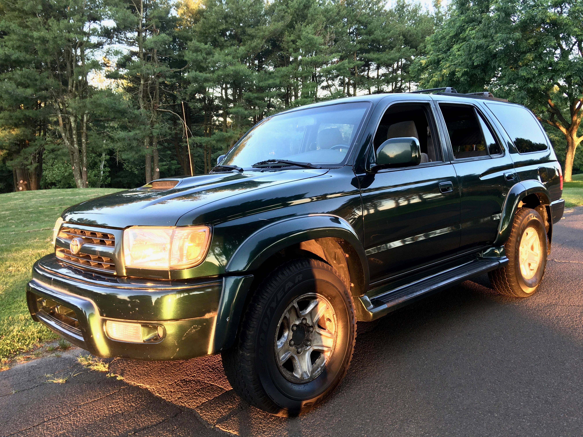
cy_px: 218
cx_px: 292
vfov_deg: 48.2
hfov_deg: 61.7
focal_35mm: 29
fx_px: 488
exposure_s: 1/30
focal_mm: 4.15
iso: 25
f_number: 2.2
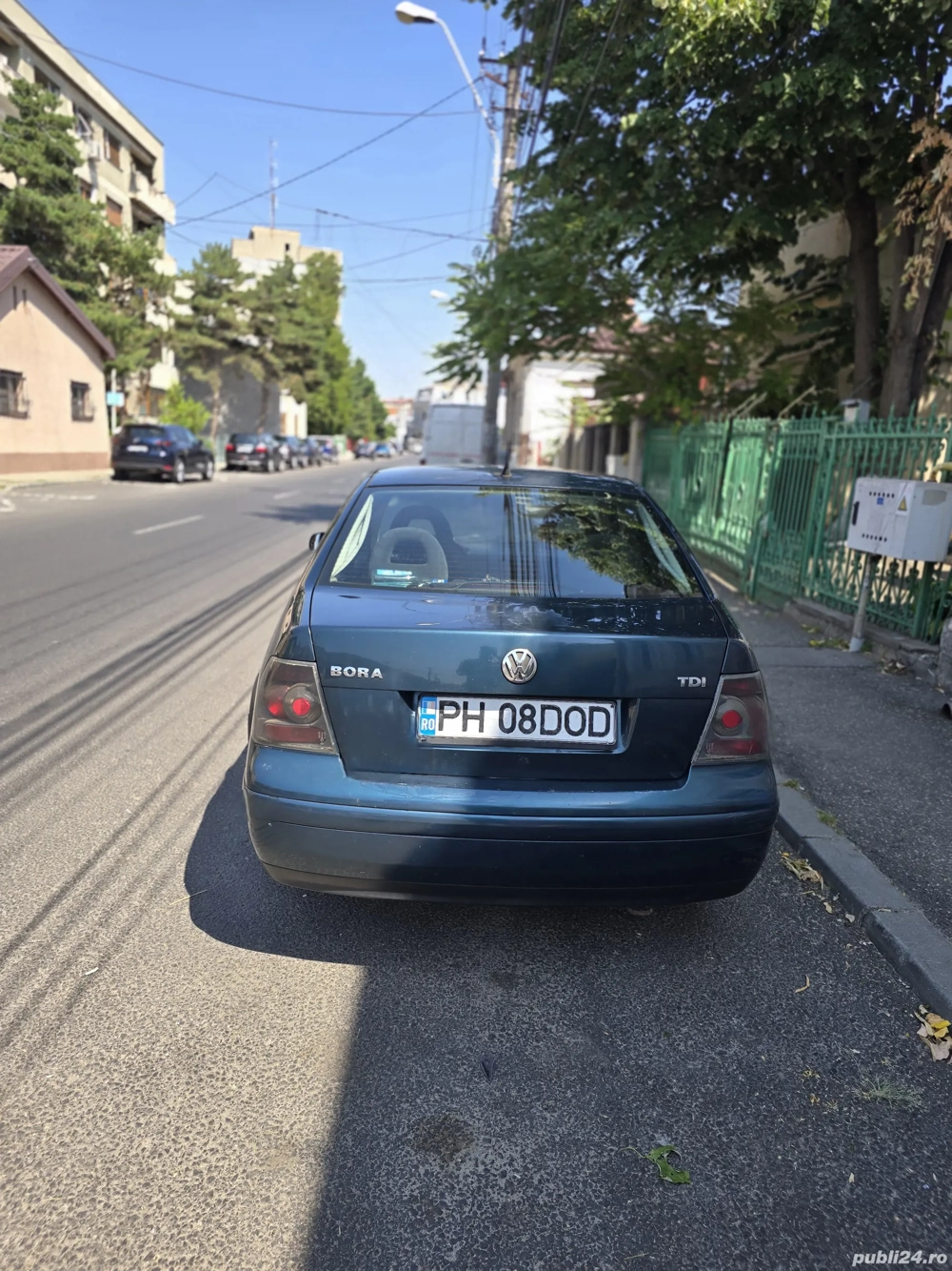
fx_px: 844
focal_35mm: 23
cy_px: 636
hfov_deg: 58.9
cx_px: 476
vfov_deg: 73.9
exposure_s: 1/286
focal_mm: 6.3
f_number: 1.7
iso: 12
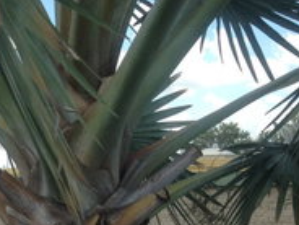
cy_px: 253
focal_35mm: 86
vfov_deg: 16.6
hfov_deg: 21.4
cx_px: -46
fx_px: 743
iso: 50
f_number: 2.4
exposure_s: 1/609
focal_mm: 4.12
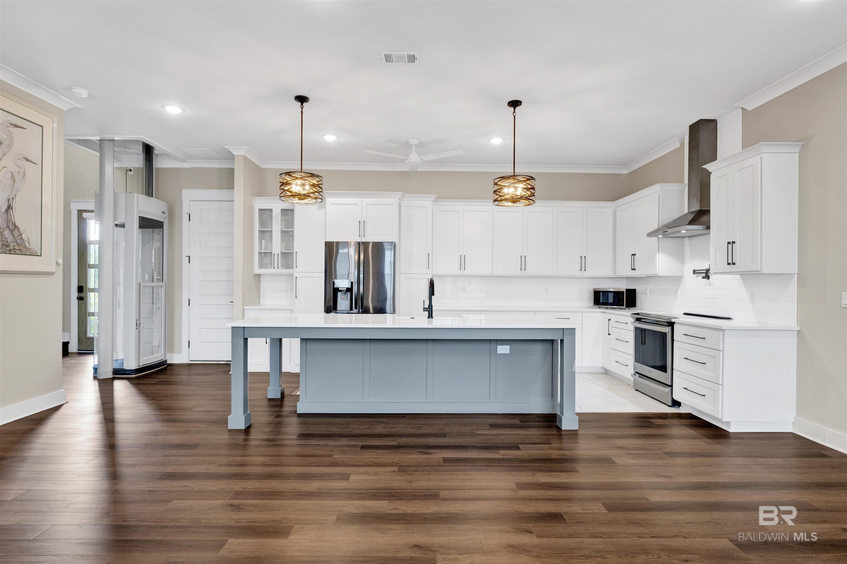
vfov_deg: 65.9
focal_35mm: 18
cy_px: 282
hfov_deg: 88.4
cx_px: 424
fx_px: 435
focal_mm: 18.5
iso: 400
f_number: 13
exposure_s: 1/2.5
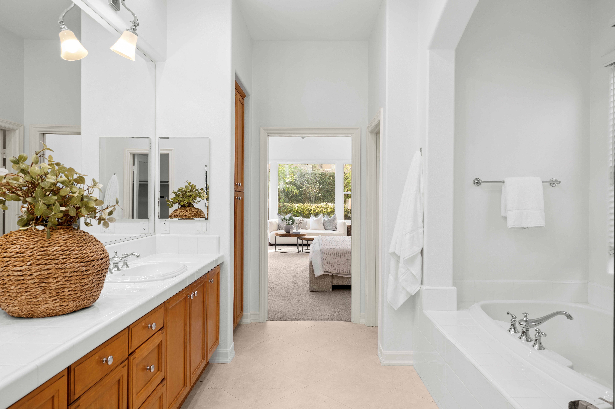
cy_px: 204
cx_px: 308
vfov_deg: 55.1
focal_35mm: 23
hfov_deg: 76.1
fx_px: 393
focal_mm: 23
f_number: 9
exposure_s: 1/8
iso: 200
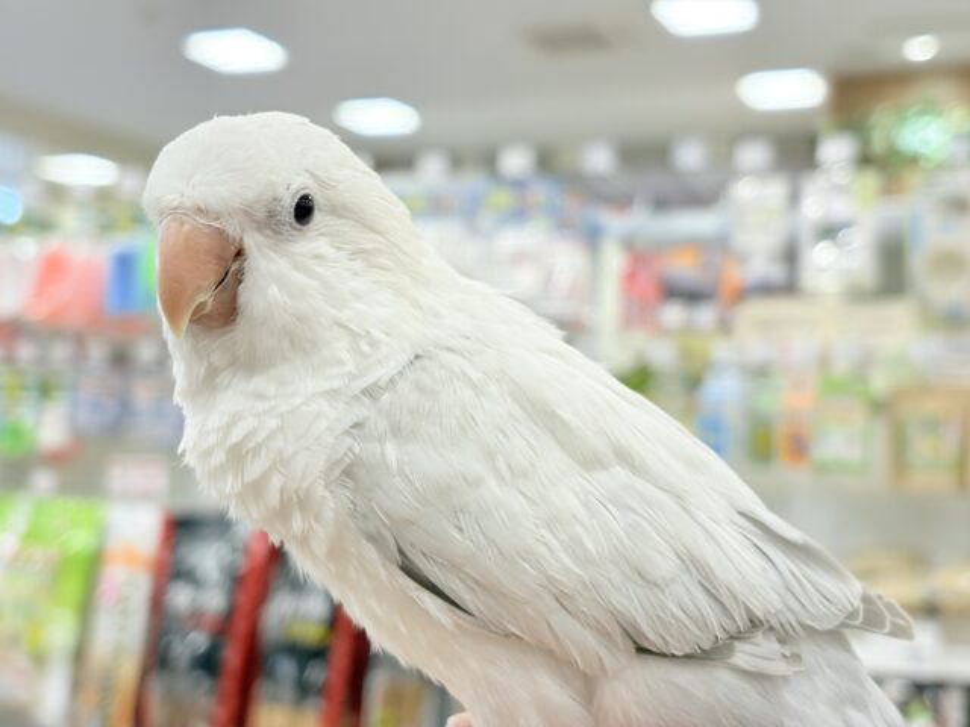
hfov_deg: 36.8
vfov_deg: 28.0
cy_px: 364
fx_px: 1457
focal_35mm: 52
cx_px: 485
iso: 50
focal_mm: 5.96
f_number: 1.6
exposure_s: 1/50
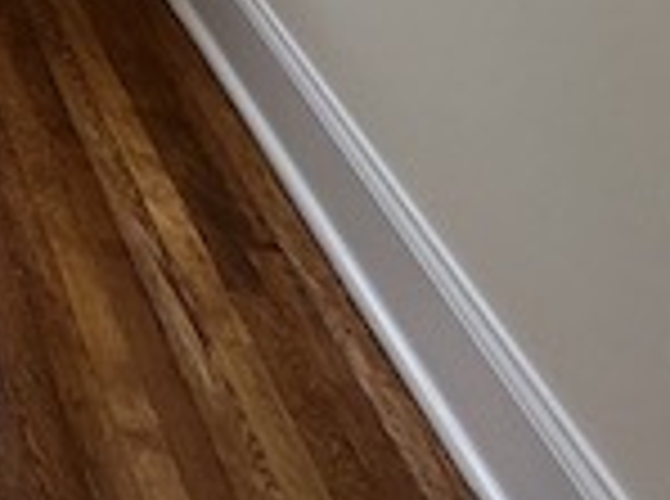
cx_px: -661
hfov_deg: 18.5
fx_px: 1352
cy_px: -694
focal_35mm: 70
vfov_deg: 14.3
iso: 32
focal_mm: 1.57
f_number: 1.8
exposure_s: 1/179
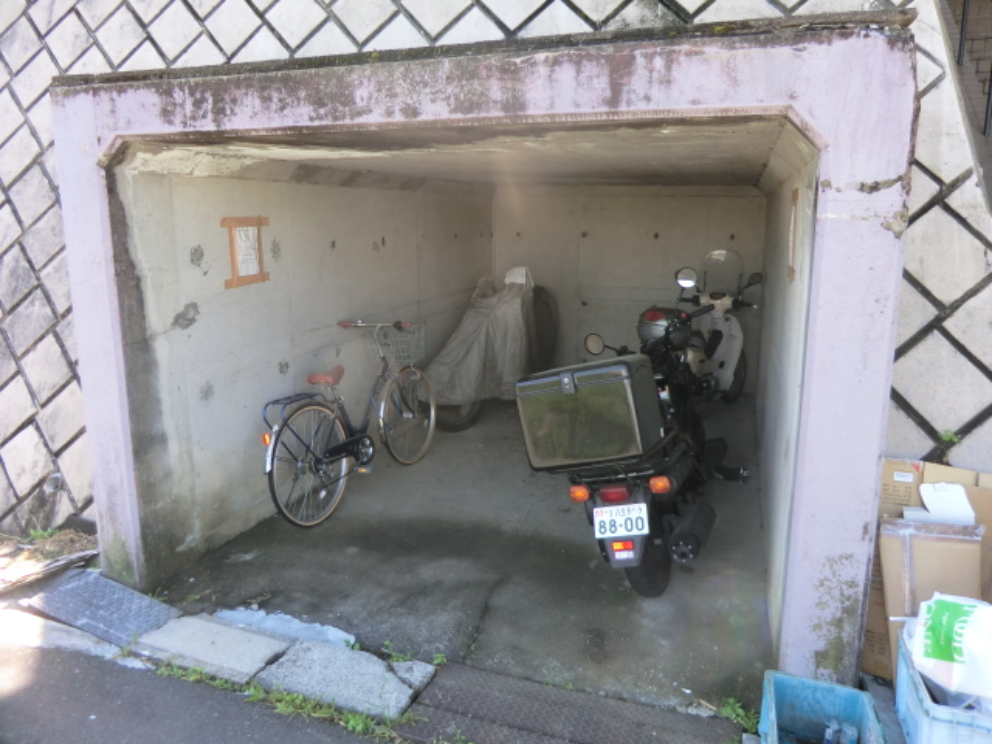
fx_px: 688
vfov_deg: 56.8
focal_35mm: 24
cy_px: 372
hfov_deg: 71.6
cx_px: 496
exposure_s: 1/100
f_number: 3.2
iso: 80
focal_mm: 4.3
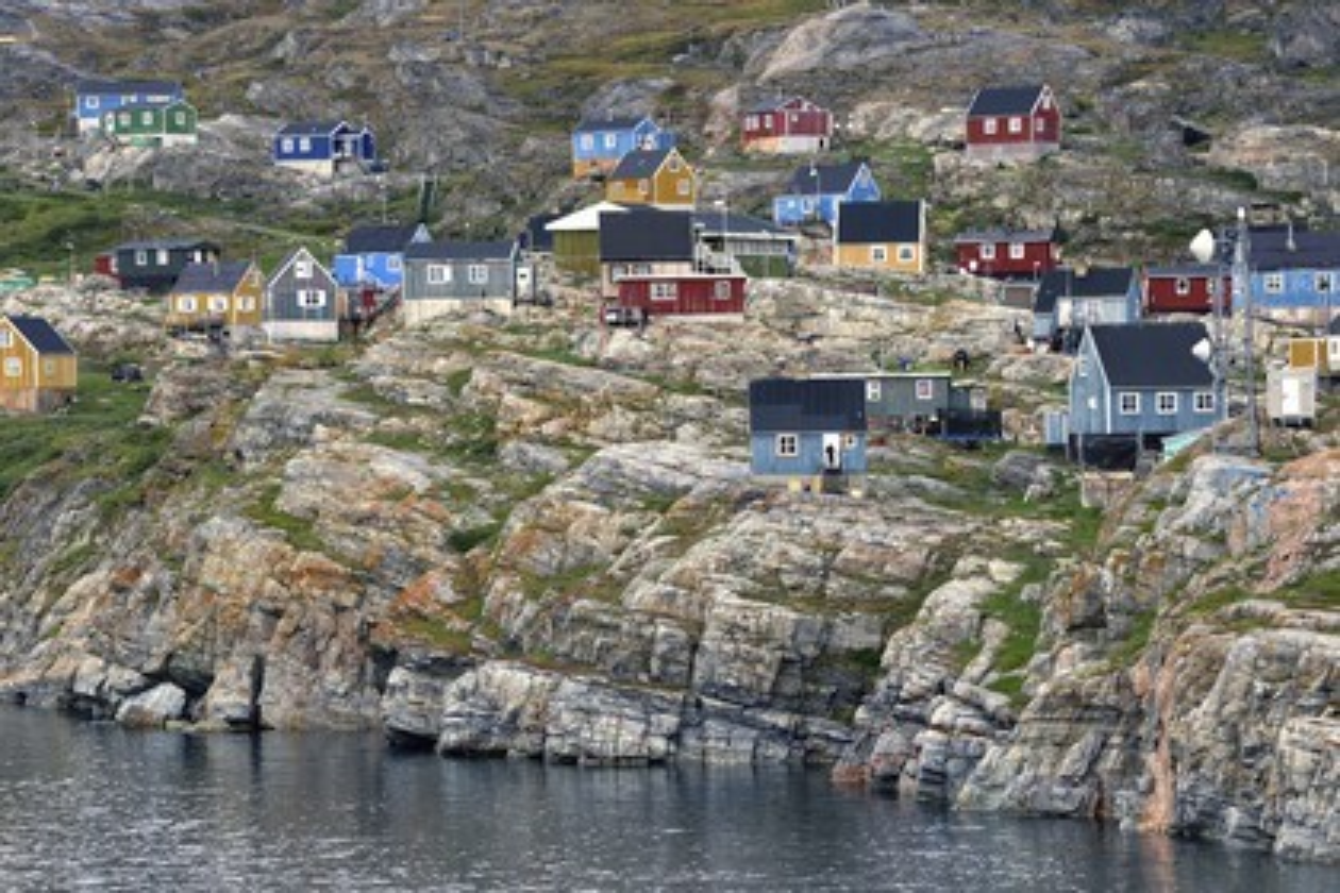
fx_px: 6141
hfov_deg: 12.5
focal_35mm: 165
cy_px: 446
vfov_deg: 8.3
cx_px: 670
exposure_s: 1/250
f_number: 7.1
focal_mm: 165
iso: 800
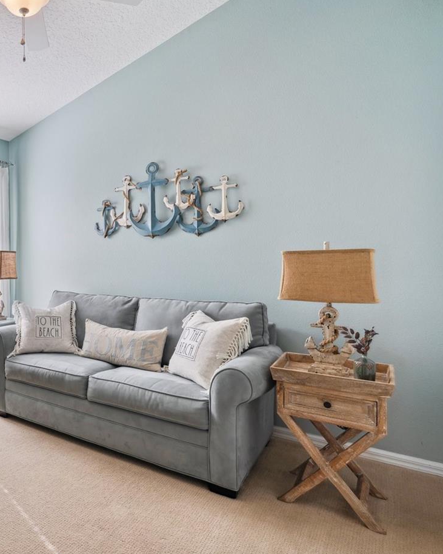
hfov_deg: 51.8
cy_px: 263
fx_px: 377
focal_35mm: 23
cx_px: 25
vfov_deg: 72.6
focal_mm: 14
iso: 100
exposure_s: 1/15
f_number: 8
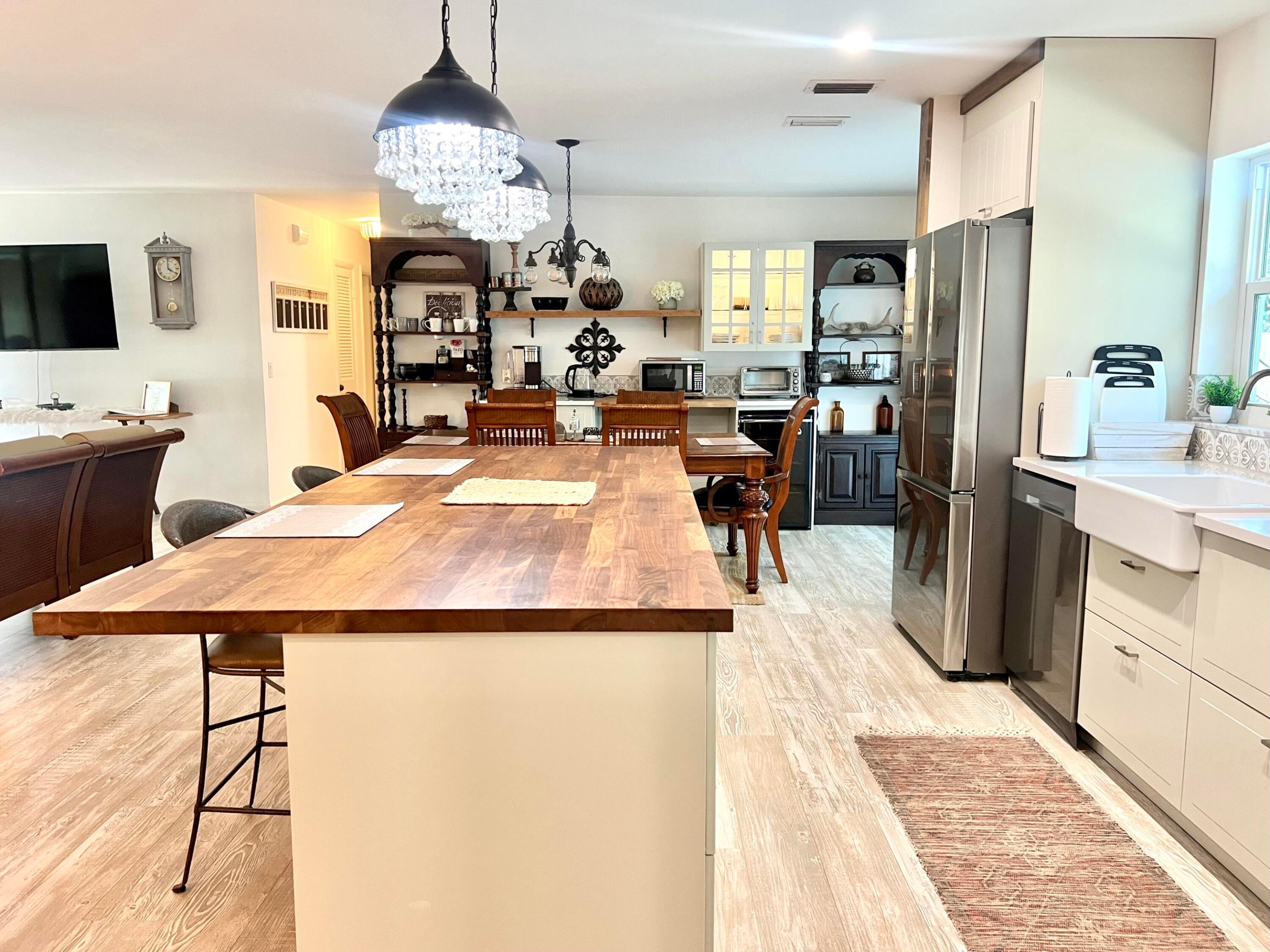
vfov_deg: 53.1
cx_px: 635
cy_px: 476
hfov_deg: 67.3
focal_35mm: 26
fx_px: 954
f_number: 1.5
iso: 160
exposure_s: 1/60
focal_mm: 5.7
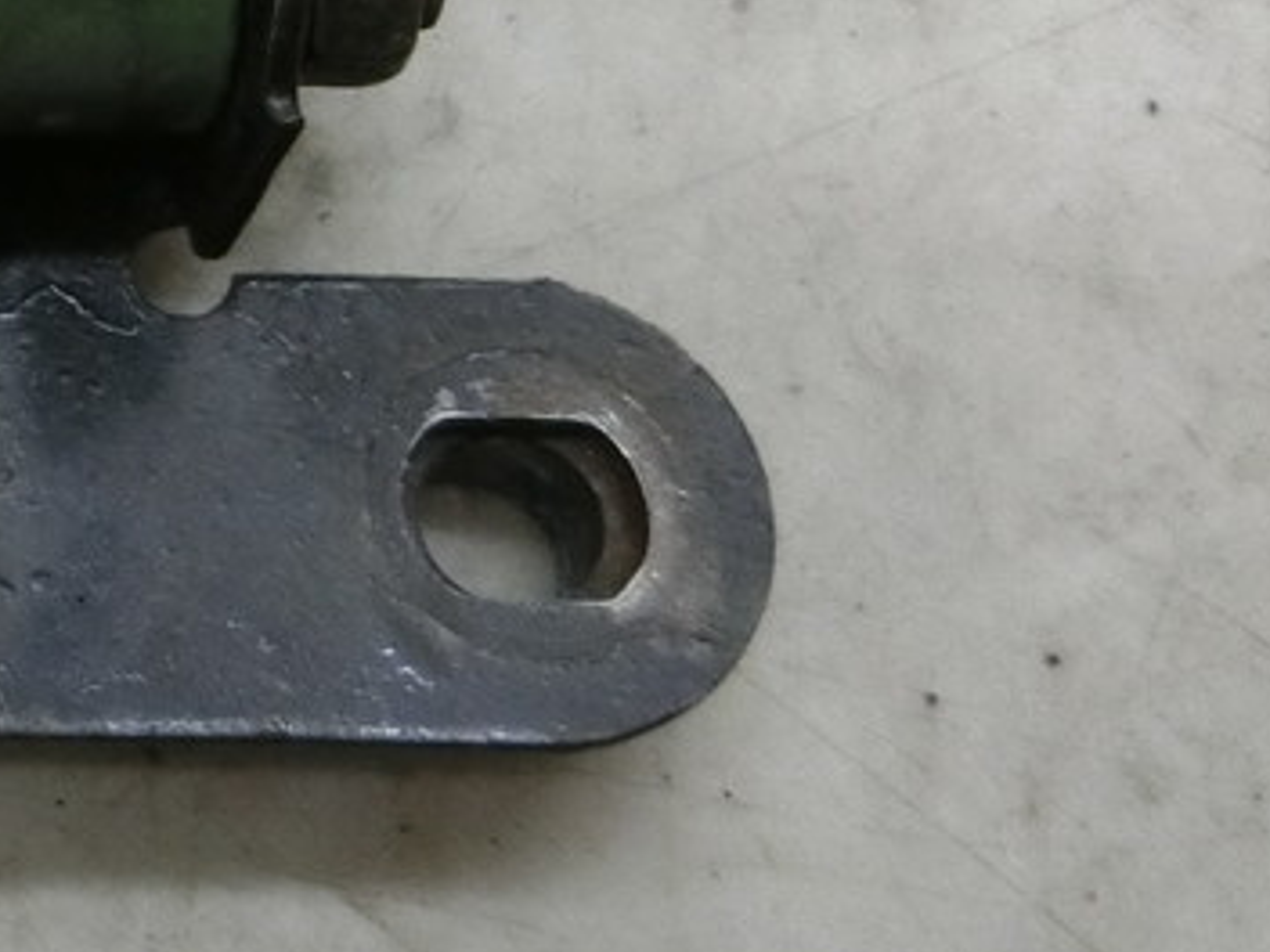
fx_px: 3339
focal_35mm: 91
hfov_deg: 19.4
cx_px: -494
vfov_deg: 16.0
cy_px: 54
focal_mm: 4.5
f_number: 3.5
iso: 400
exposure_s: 1/80
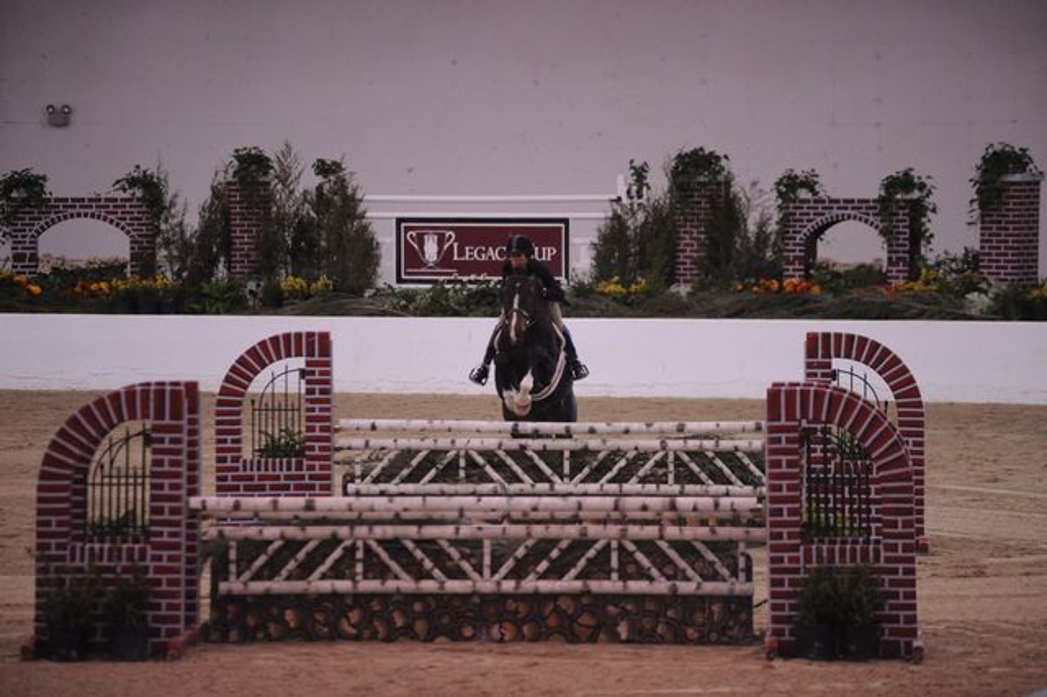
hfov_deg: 10.3
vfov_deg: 6.9
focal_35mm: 200
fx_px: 5813
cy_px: 348
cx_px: 524
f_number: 2.8
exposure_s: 1/400
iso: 5000
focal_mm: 200
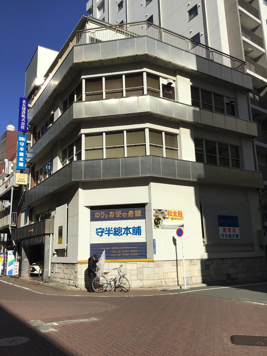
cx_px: 134
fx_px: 319
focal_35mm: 31
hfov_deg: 45.4
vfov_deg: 58.4
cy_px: 178
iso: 25
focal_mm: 3.3
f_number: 2.4
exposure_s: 1/2398
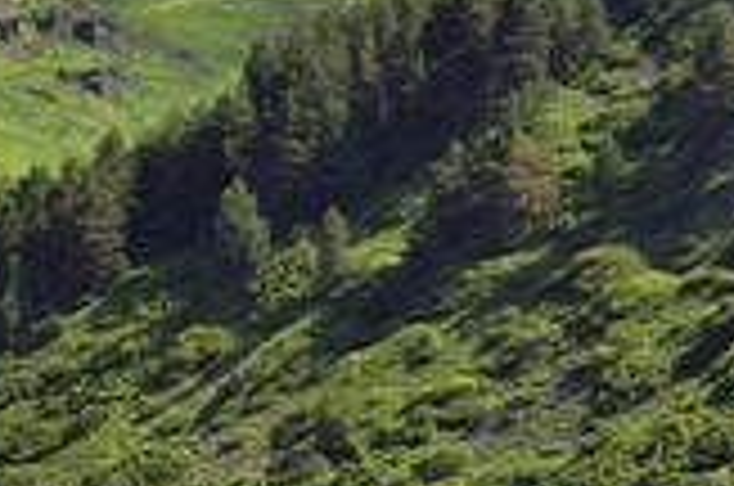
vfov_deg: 4.1
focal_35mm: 336
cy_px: 32
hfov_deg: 6.1
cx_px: 86
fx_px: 6837
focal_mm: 130
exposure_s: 1/250
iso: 200
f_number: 11
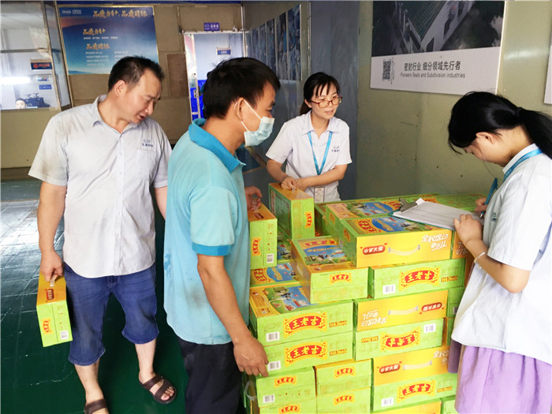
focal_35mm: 29
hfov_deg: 61.7
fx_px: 462
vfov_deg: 48.2
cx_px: 276
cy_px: 207
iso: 160
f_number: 2.2
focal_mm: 4.15
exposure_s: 1/33
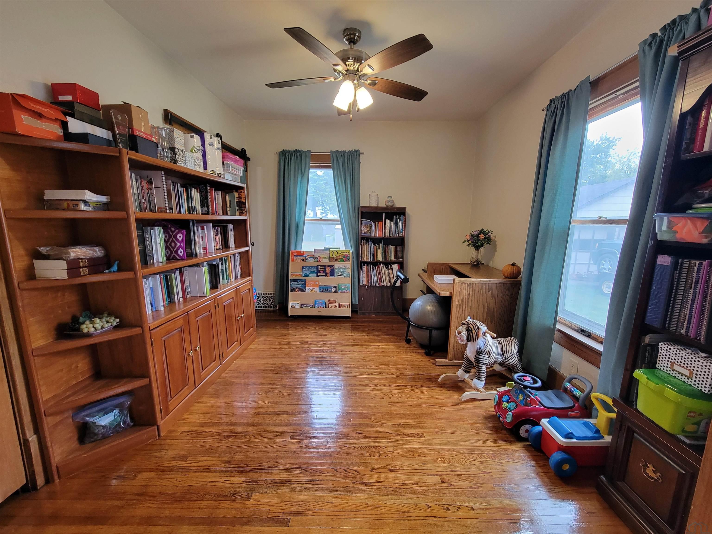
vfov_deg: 89.9
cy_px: 267
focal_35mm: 13
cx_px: 356
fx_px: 267
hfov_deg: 106.2
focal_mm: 2.2
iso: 160
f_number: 2.2
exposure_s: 1/60
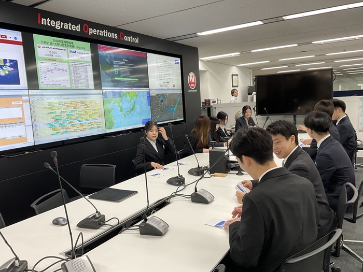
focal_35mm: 29
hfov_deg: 61.7
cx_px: 182
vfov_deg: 48.2
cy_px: 136
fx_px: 304
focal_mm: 3
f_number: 1.8
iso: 40
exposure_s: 1/60
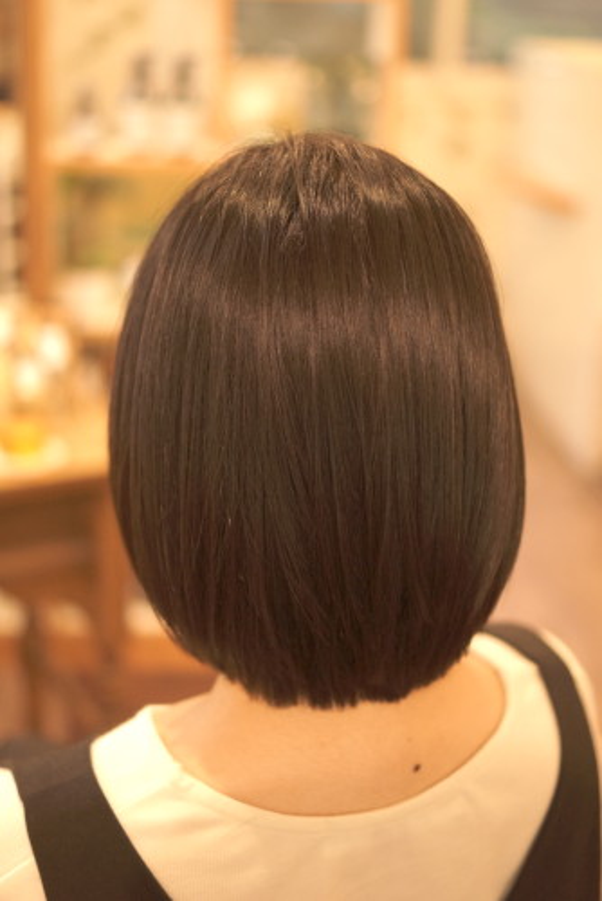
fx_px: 1315
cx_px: 301
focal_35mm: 52
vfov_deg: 37.8
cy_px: 450
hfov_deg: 25.8
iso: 800
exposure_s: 1/500
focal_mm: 35
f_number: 2
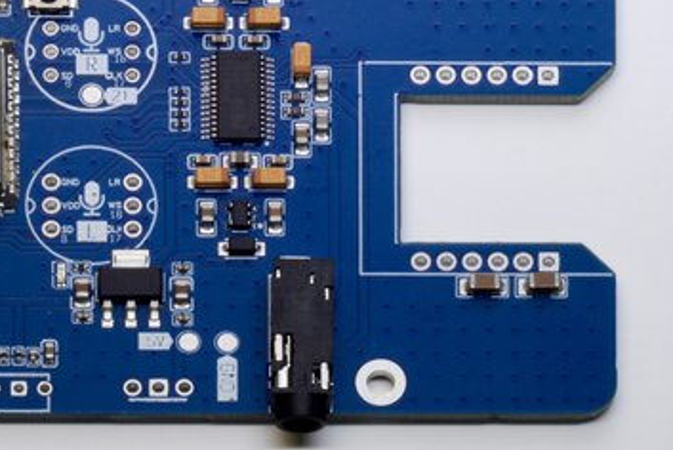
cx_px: 189
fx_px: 2470
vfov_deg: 10.4
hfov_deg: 15.5
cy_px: 150
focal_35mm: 132
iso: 400
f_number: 22
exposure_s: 1/5
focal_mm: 50
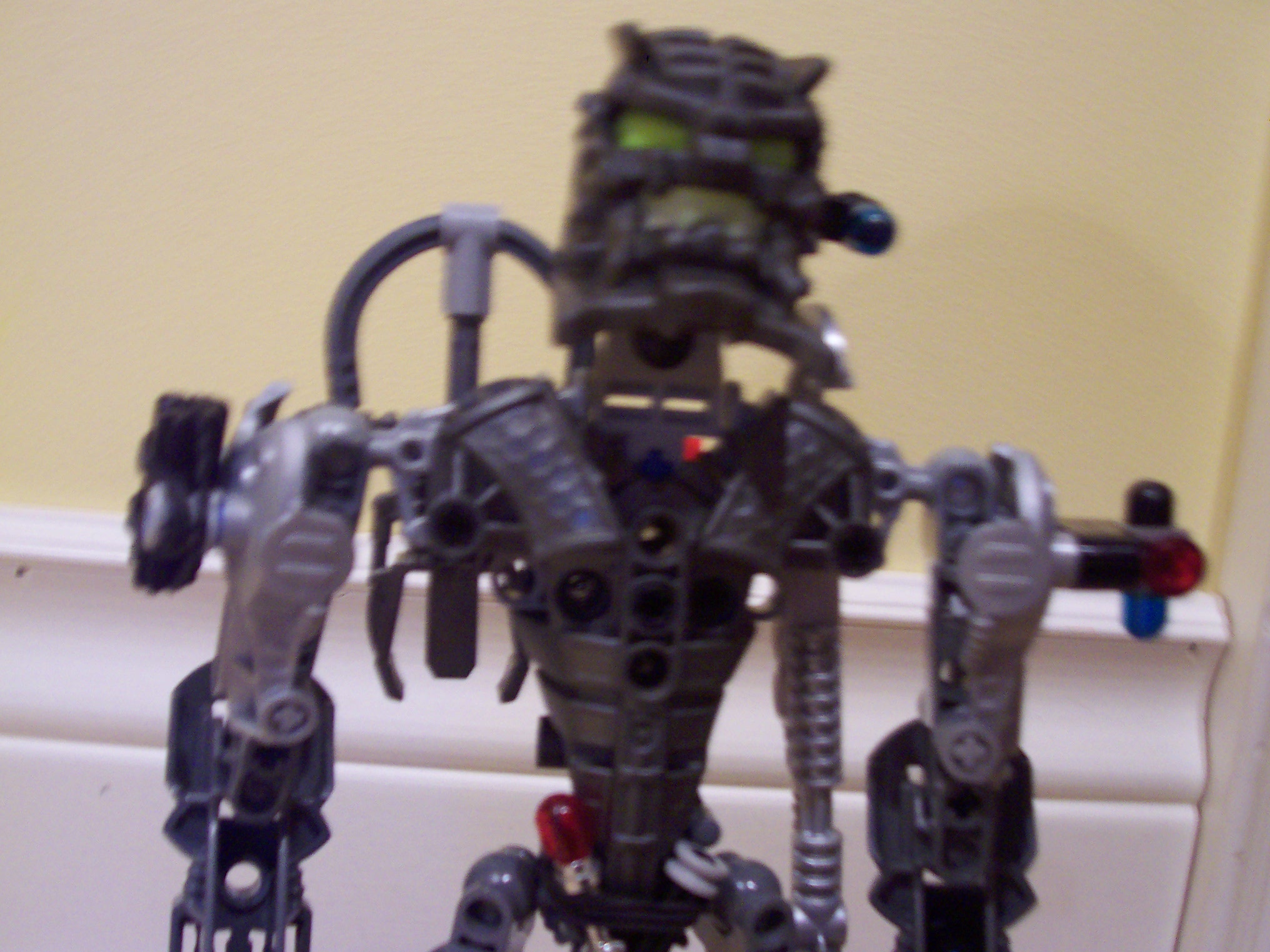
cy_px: 476
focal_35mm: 37
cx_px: 635
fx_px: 1357
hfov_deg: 50.1
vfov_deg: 38.7
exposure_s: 1/8
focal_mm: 5.6
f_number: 2.8
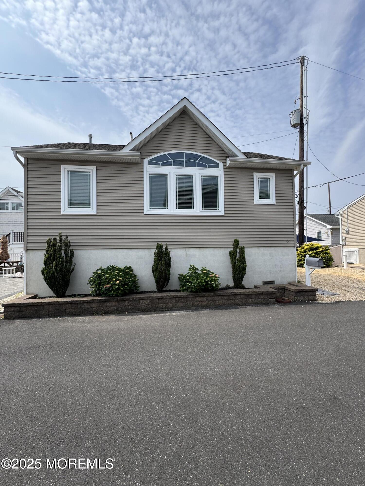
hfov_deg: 85.7
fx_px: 197
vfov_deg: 102.1
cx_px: 182
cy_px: 243
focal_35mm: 14
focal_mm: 2.22
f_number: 2.2
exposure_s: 1/1236
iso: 50
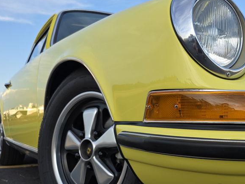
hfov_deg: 43.6
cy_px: 124
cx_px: 197
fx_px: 290
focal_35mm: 41
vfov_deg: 34.8
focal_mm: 6.3
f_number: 1.7
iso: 80
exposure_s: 1/1472
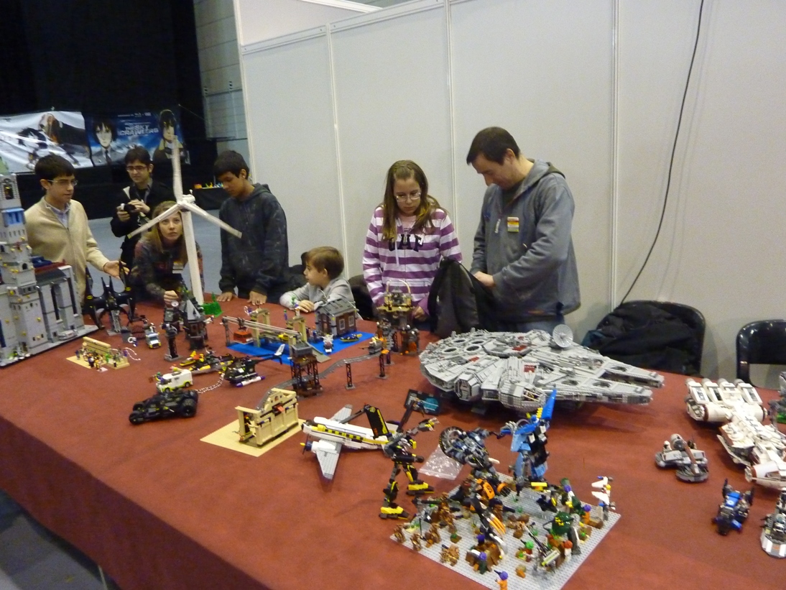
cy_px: 295
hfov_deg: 69.4
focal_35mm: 25
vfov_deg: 54.9
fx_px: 568
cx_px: 393
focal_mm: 4.1
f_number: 3.3
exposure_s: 1/30
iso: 800
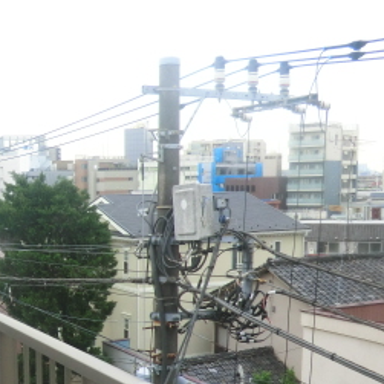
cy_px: 281
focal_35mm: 54
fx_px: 678
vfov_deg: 31.2
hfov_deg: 29.8
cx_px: 14
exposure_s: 1/200
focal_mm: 4.3
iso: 80
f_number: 3.2
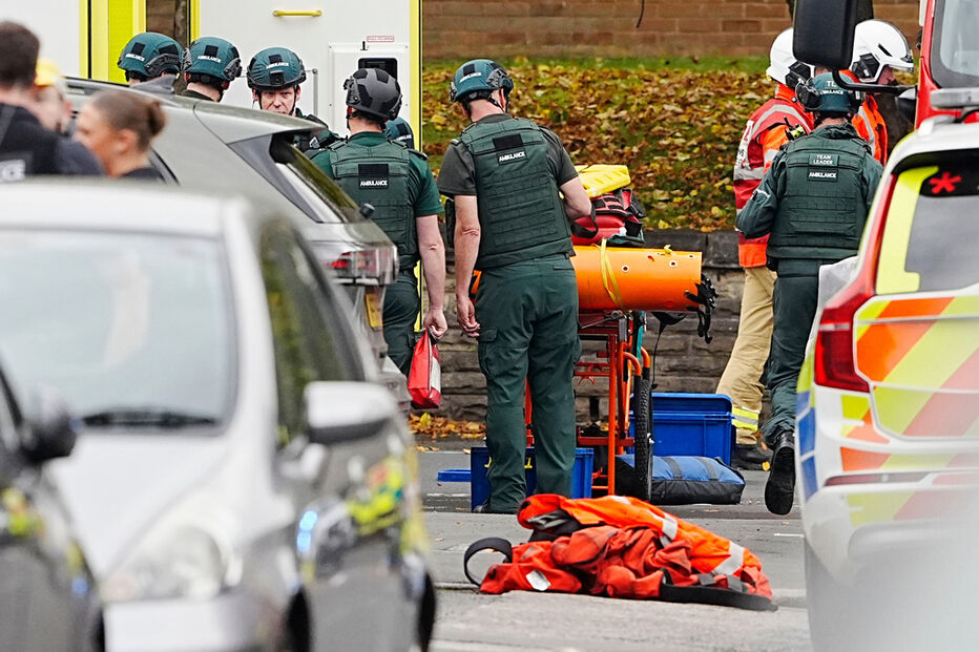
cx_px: 490
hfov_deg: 3.4
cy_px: 326
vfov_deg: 2.3
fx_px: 16313
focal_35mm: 600
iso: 2000
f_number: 5.6
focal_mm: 400
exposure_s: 1/1600
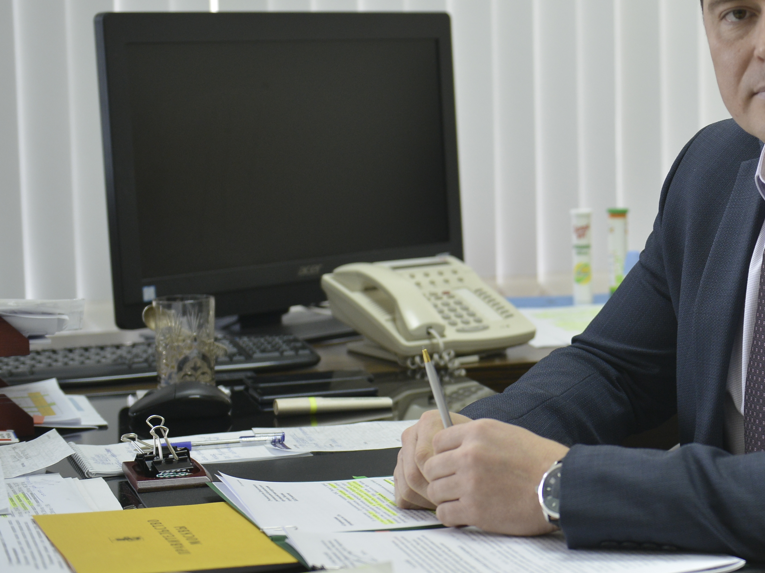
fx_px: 1967
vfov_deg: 16.6
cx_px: 683
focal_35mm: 89
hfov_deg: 21.5
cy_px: 233
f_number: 3.2
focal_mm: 45
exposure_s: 1/160
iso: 900
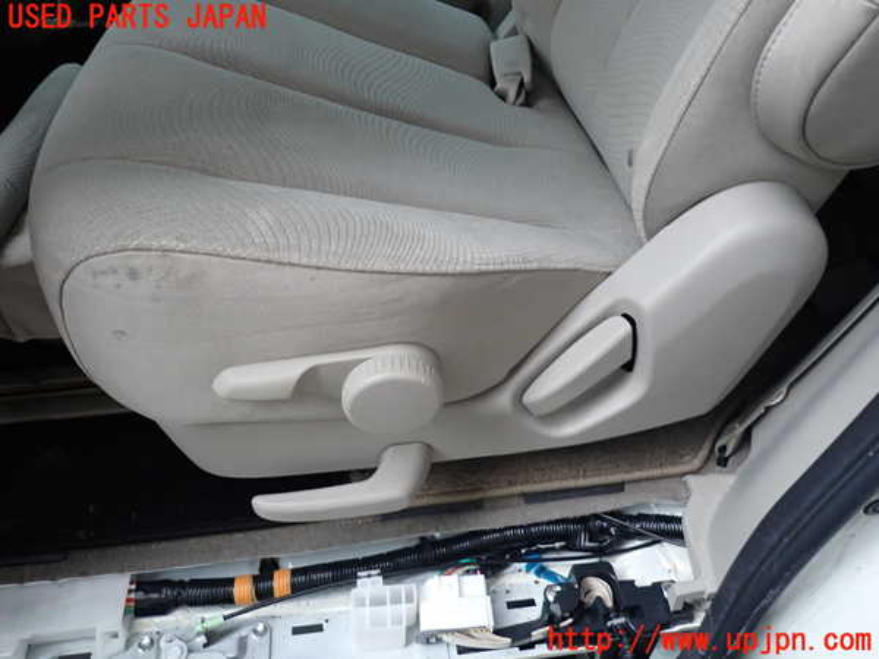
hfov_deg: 69.4
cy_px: 330
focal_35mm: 25
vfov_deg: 54.9
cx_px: 440
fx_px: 635
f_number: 2
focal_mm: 4.5
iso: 250
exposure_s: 1/30
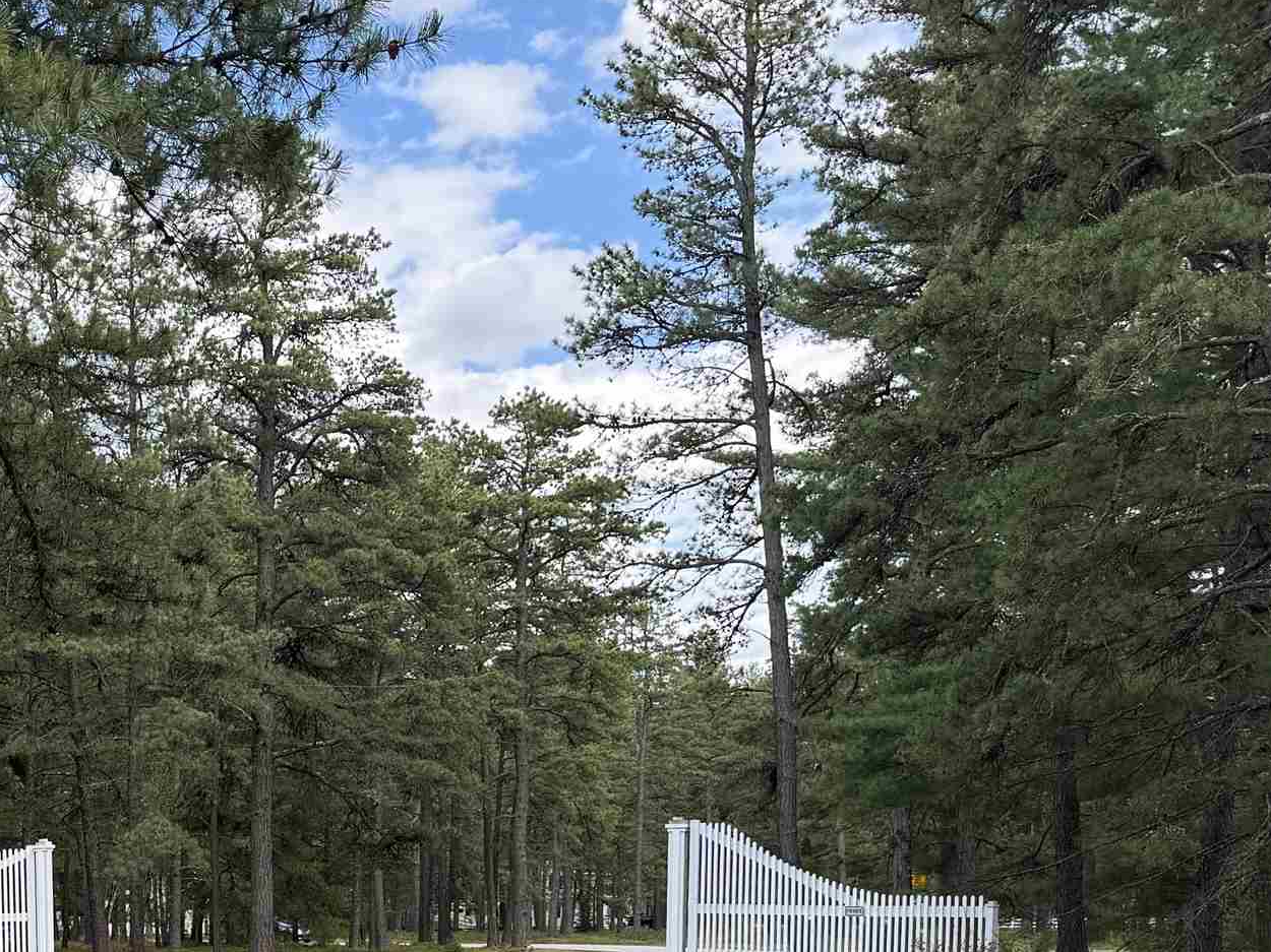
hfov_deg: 29.6
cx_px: -115
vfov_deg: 23.5
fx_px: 2166
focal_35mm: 59
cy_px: 1003
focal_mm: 6.76
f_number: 1.78
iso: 80
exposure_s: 1/700
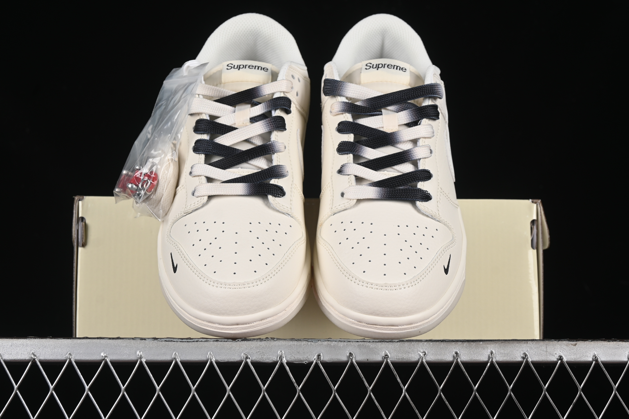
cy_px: 210
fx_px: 1310
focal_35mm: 75
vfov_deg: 18.2
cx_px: 314
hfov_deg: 27.0
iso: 160
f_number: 8
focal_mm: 50
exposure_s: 1/100
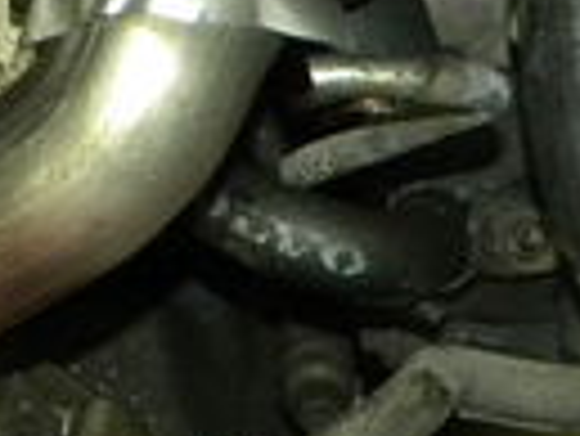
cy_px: 144
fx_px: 2985
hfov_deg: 10.9
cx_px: -94
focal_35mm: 178
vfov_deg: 8.4
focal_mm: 6.4
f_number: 3.7
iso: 400
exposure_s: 1/30
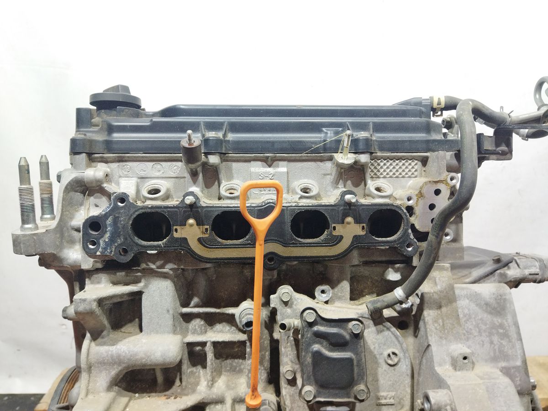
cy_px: 206
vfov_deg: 51.4
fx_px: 427
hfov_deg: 65.3
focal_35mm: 27
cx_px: 274
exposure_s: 1/25
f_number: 1.79
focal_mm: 4.71
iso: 178
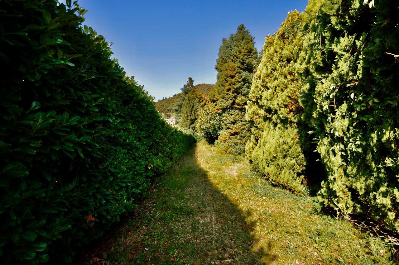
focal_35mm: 15
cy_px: 132
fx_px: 166
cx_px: 200
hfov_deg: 100.4
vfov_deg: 77.2
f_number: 6.3
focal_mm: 10
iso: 200
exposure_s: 1/160
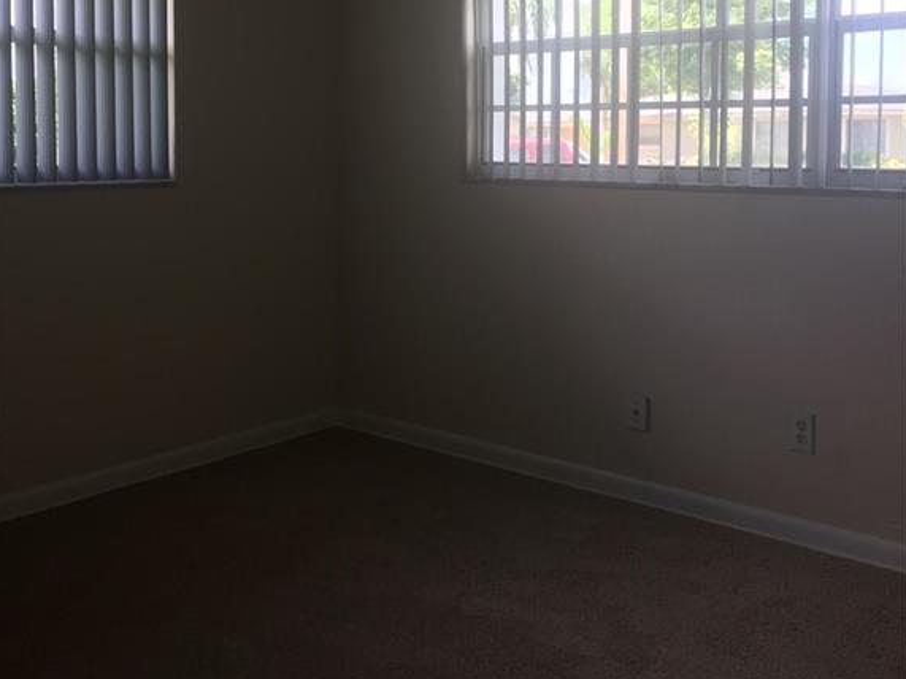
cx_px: 452
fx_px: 1021
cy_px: 201
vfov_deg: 36.2
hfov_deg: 47.9
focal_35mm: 39
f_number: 2.2
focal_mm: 4.15
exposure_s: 1/120
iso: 40
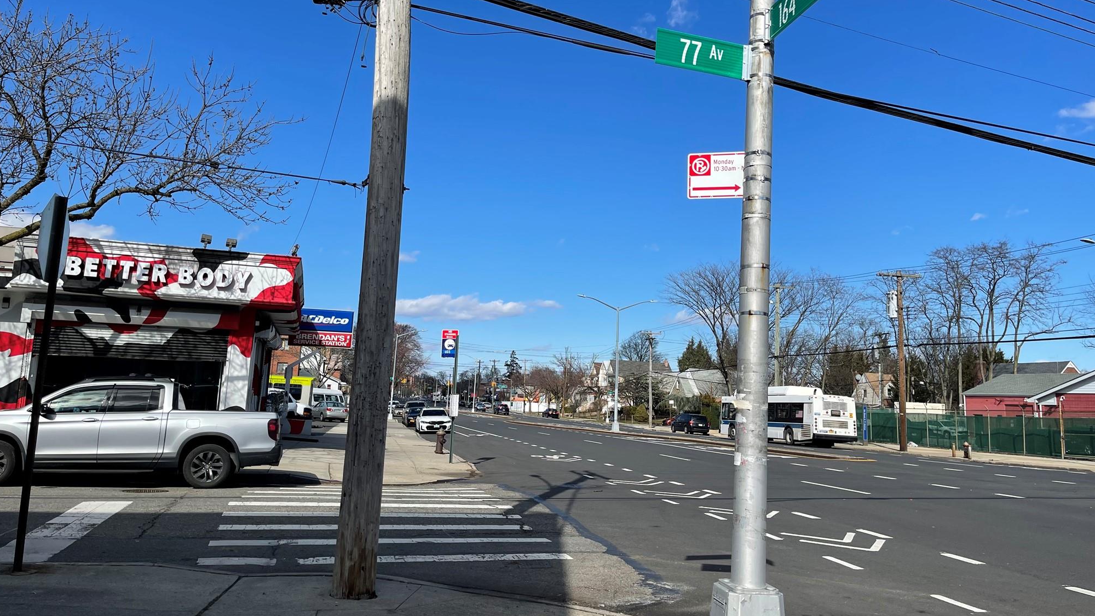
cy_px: 252
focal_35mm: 29
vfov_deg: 40.0
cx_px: 555
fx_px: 842
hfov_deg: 66.1
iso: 32
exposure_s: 1/4348
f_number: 1.6
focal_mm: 5.1
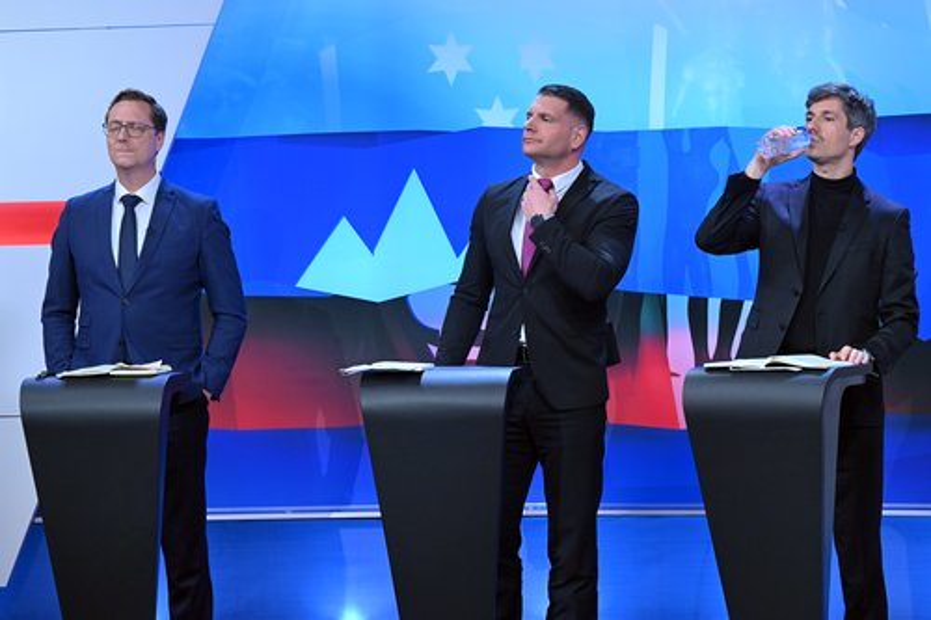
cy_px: 310
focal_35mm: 150
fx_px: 3878
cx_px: 466
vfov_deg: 9.1
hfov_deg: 13.7
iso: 4000
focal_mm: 150
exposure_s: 1/160
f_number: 5.6
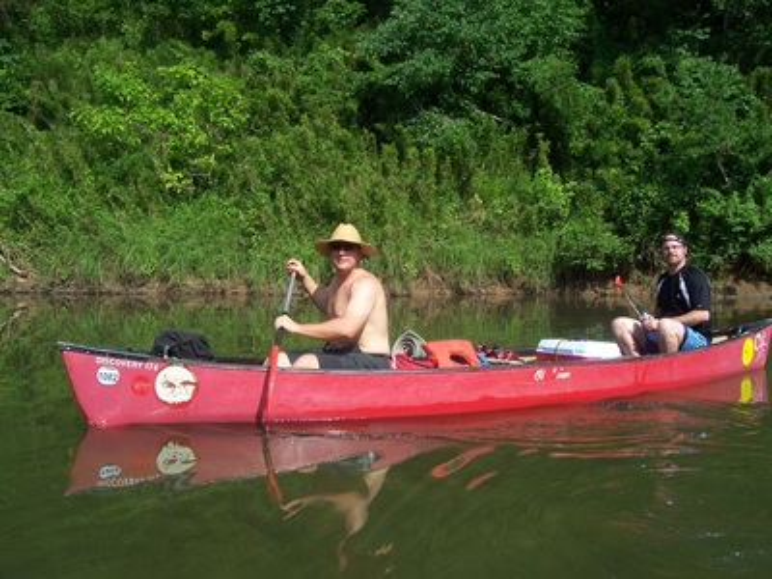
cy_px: 290
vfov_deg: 41.8
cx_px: 386
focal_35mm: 34
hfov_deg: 54.0
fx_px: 758
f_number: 5.6
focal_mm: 5.6
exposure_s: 1/350
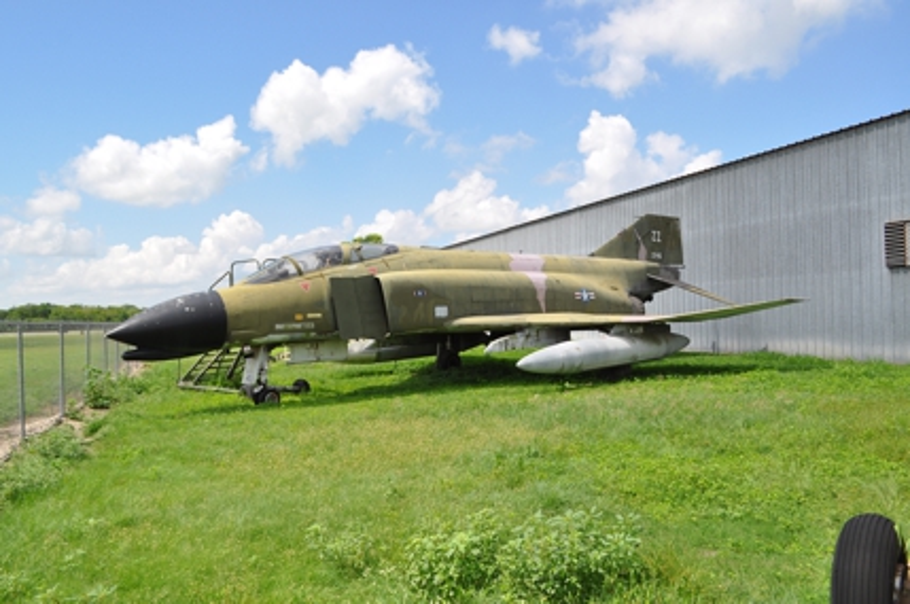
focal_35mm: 30
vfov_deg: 43.5
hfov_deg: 62.0
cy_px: 302
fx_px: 757
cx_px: 455
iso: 200
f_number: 10
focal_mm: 20
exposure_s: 1/400
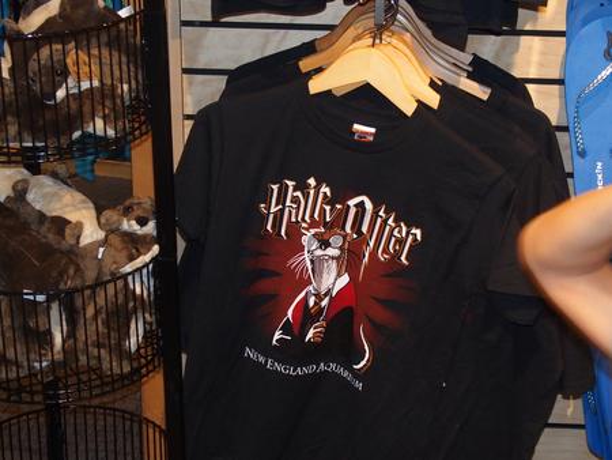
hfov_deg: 25.6
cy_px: 230
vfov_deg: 19.4
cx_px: 306
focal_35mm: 76
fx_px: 1344
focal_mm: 16.1
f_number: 2.8
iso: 640
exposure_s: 1/60
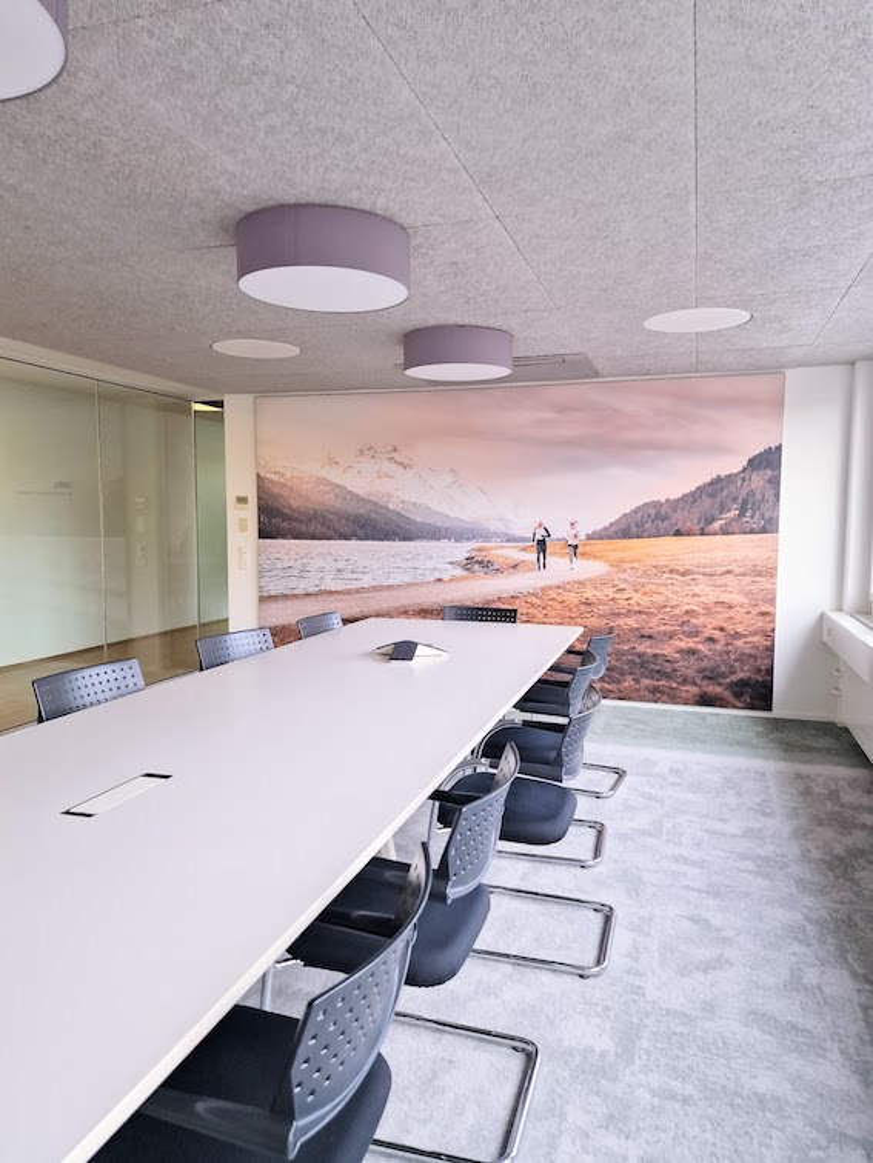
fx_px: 773
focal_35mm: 23
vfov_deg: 73.9
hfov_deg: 58.9
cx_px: 436
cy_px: 582
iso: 160
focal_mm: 6.4
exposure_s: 1/180
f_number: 1.8
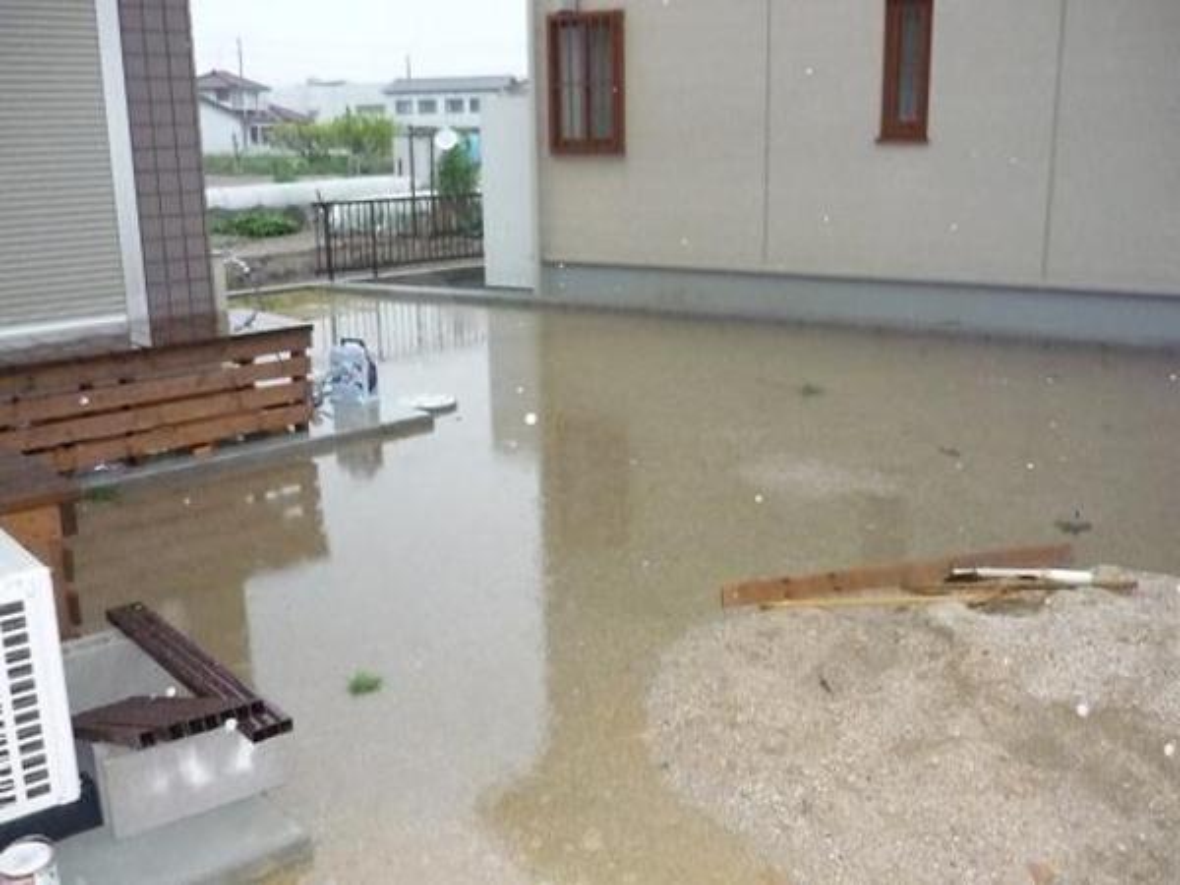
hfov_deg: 55.4
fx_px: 1125
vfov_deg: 42.9
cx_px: 590
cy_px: 442
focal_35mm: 33
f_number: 2.8
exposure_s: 1/100
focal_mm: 5.5
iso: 1600
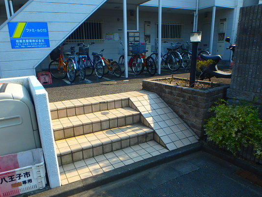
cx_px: 114
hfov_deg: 69.1
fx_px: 189
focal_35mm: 25
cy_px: 111
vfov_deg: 54.7
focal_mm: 3.7
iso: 125
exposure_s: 1/640
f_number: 3.5
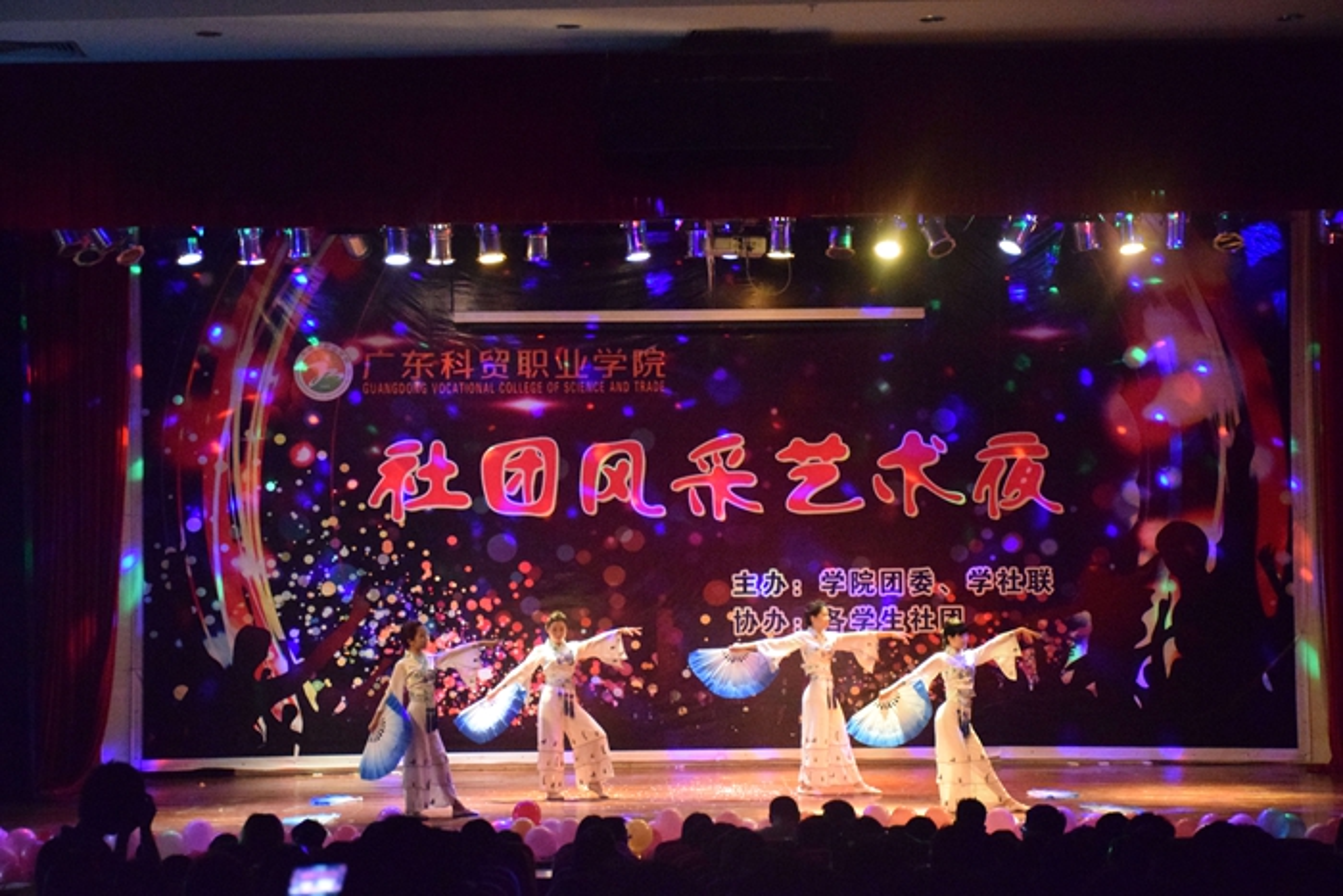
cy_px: 448
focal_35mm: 75
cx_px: 672
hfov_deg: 27.0
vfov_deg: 18.2
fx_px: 2798
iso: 12800
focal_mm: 50
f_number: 4.8
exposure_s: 1/50
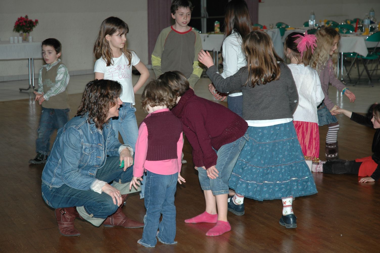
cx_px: 190
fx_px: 981
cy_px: 126
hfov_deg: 21.9
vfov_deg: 14.7
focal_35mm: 93
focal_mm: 62
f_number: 4.5
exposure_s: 1/60
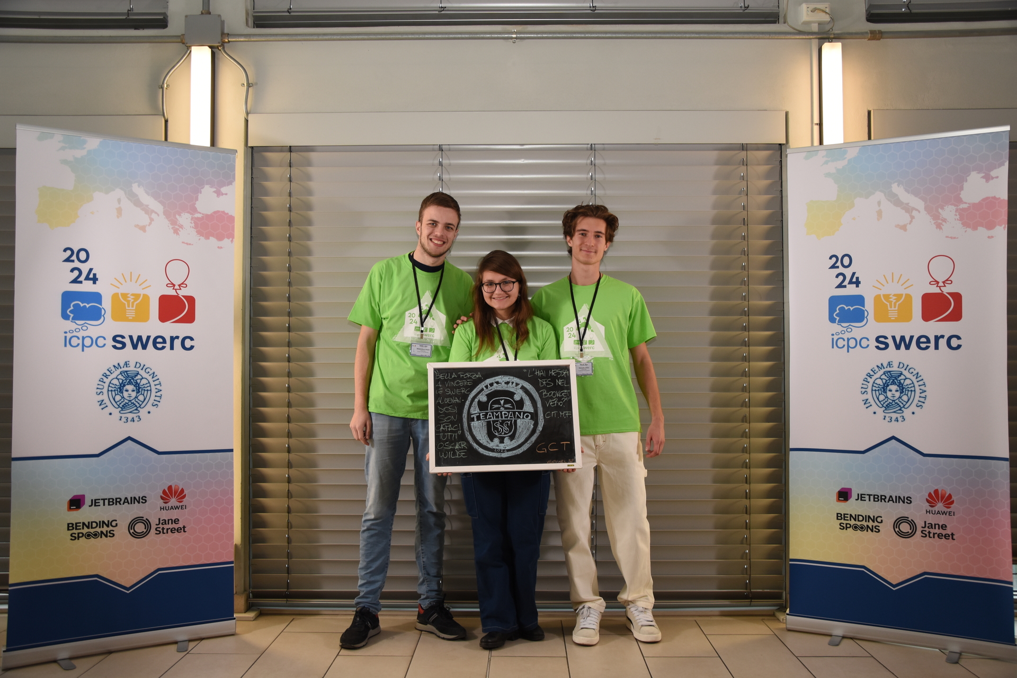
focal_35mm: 33
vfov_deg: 40.0
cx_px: 508
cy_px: 339
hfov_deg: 57.2
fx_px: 932
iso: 400
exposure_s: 1/80
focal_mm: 22
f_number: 3.8
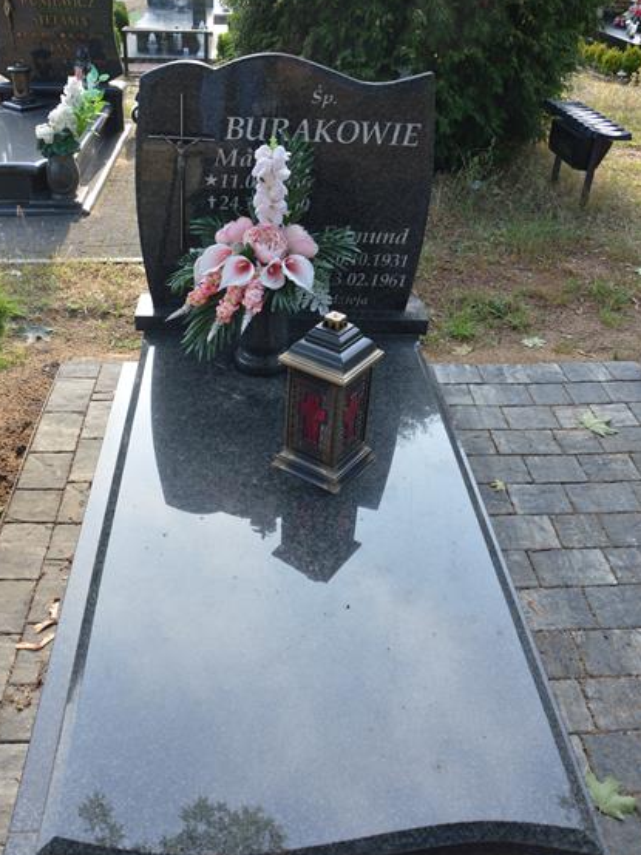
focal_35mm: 30
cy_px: 428
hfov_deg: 46.8
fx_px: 741
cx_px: 321
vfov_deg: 60.0
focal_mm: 18
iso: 160
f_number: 5.6
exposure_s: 1/125
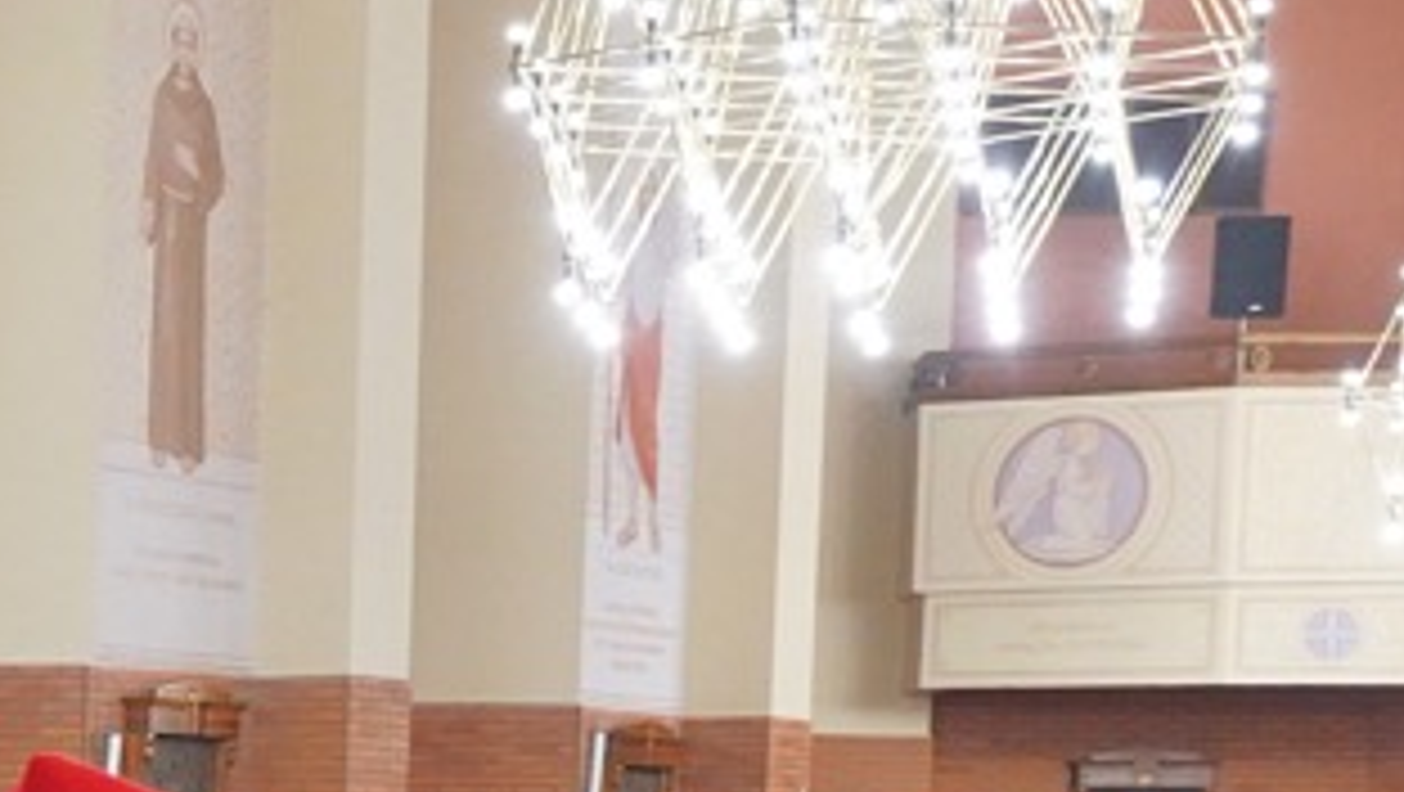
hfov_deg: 18.9
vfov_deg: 11.0
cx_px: -522
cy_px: 1411
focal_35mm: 103
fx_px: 3837
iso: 5000
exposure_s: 1/100
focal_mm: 24
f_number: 5
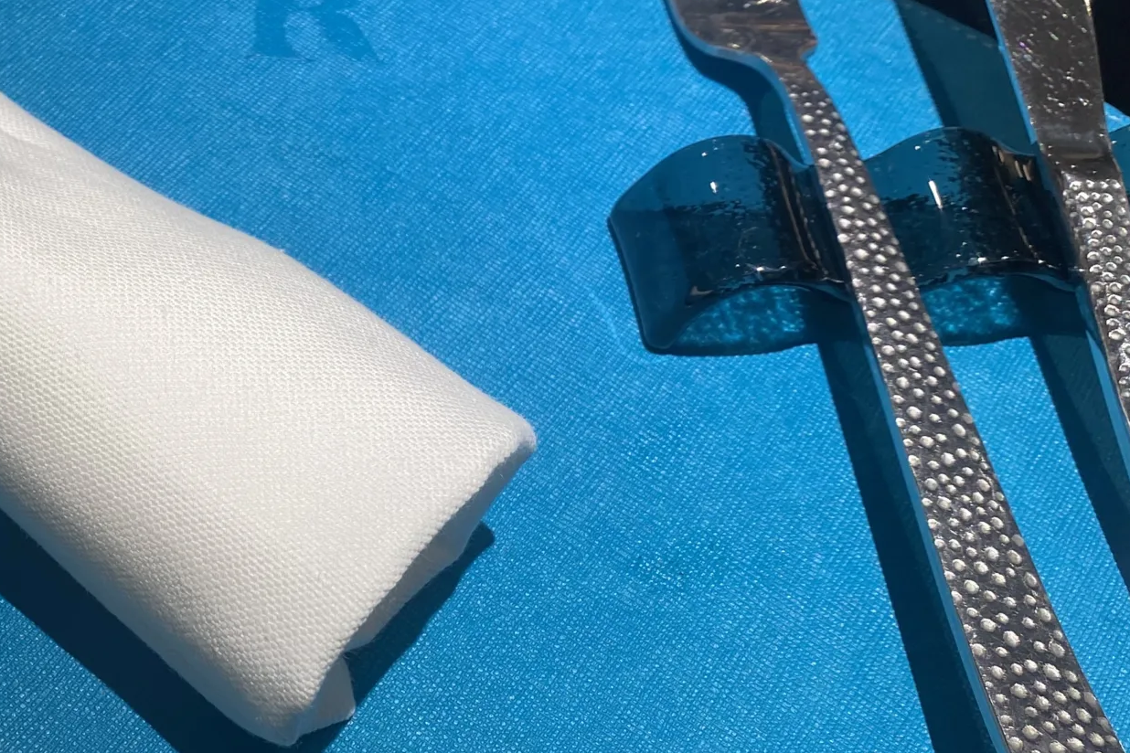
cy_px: 424
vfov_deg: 24.2
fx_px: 1758
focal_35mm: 56
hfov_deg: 34.1
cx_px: 167
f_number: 1.8
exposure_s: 1/100
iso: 50
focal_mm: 4.25
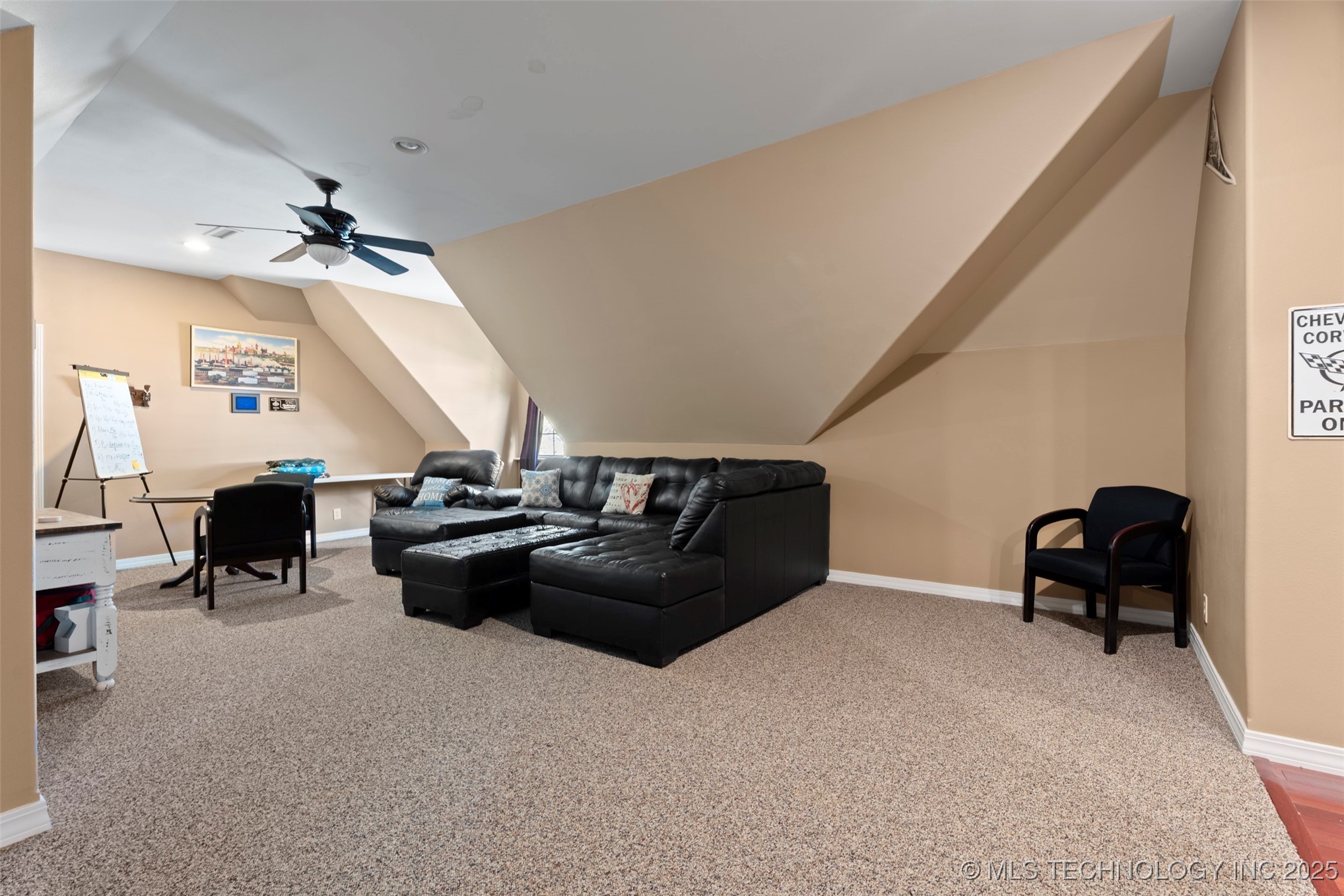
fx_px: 597
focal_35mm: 16
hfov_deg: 96.7
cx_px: 672
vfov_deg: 73.7
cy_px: 448
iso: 200
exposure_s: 8
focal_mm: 16
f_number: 9
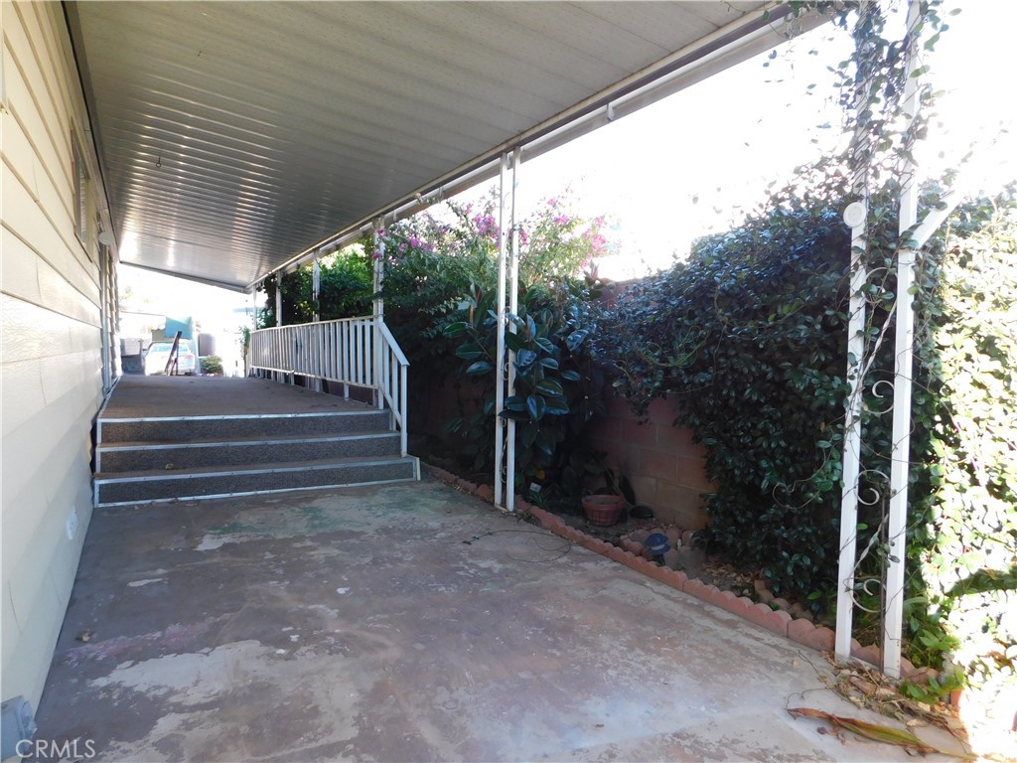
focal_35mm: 23
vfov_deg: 58.9
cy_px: 382
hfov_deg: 73.9
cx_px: 508
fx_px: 676
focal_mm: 4
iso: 125
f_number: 3
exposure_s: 1/80
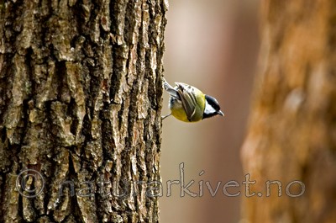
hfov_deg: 2.8
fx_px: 6986
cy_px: 112
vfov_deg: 1.8
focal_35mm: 750
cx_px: 168
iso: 200
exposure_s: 1/100
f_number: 4.5
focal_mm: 500
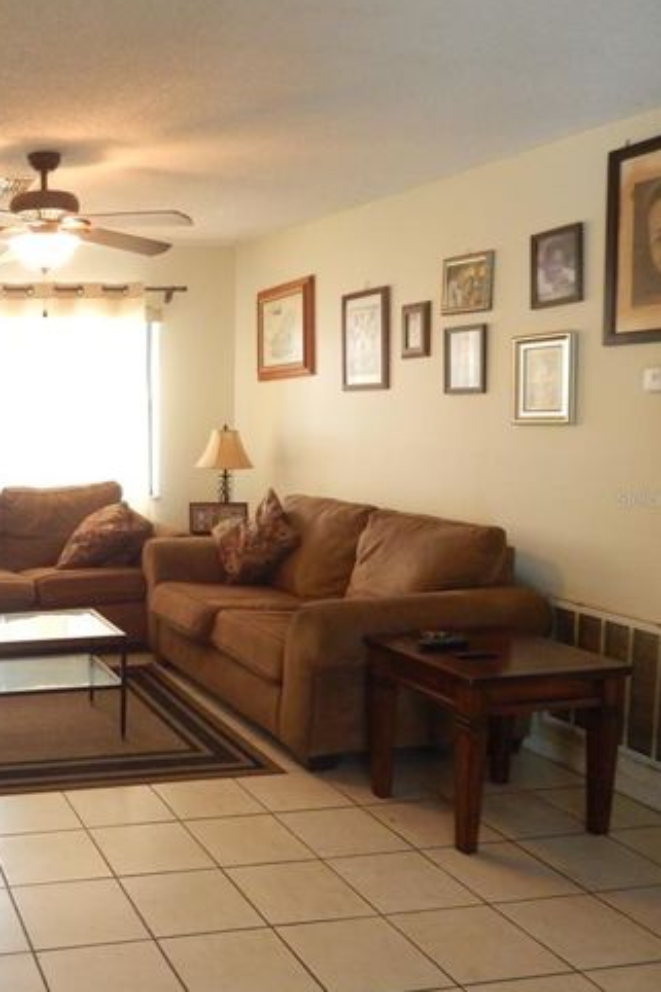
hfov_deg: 34.0
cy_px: 498
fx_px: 965
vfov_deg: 54.5
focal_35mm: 35
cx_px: -24
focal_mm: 4
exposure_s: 1/20
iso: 400
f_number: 3
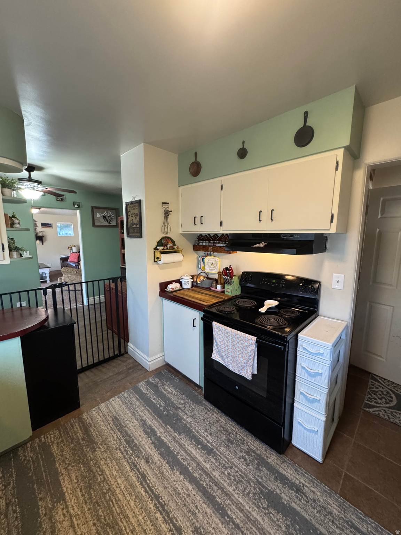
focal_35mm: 14
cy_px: 268
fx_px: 216
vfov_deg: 102.1
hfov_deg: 85.7
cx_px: 200
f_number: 2.2
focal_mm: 2.22
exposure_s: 1/60
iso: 320
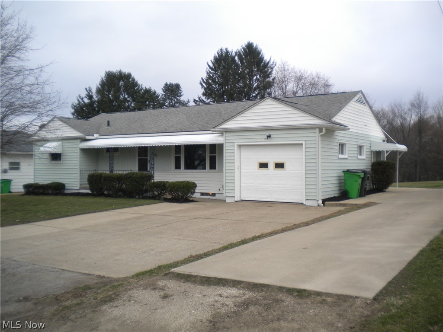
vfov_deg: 40.7
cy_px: 166
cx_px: 222
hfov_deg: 52.6
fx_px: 448
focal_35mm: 35
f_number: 3.1
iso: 81
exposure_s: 1/563
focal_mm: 6.3
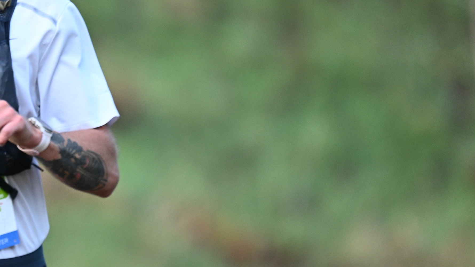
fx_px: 10063
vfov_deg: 1.5
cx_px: 28
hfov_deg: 2.7
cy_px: 133
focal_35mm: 799
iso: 800
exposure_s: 1/250
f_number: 2.8
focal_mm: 300
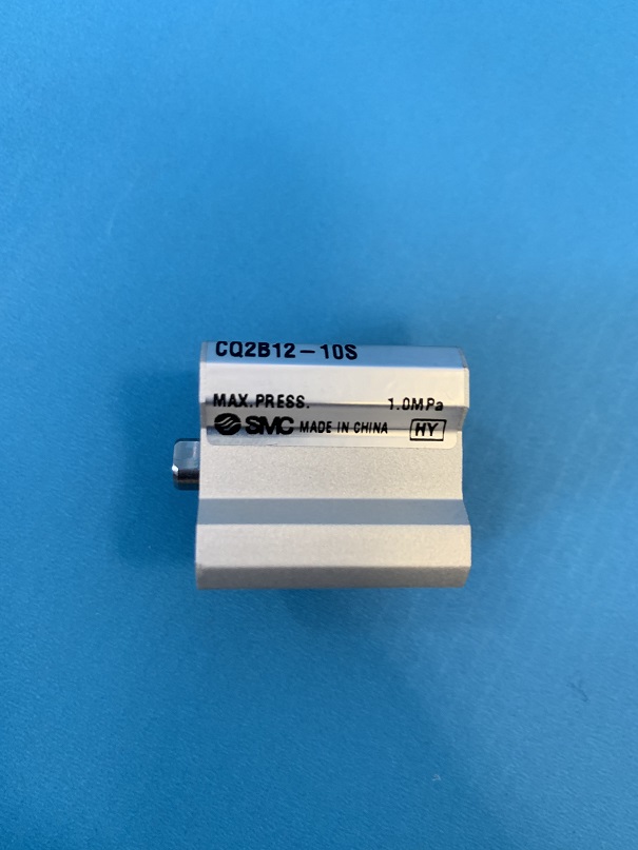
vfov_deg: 67.3
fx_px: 639
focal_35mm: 26
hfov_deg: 53.1
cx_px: 319
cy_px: 425
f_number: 1.8
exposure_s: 1/50
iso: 200
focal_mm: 4.25
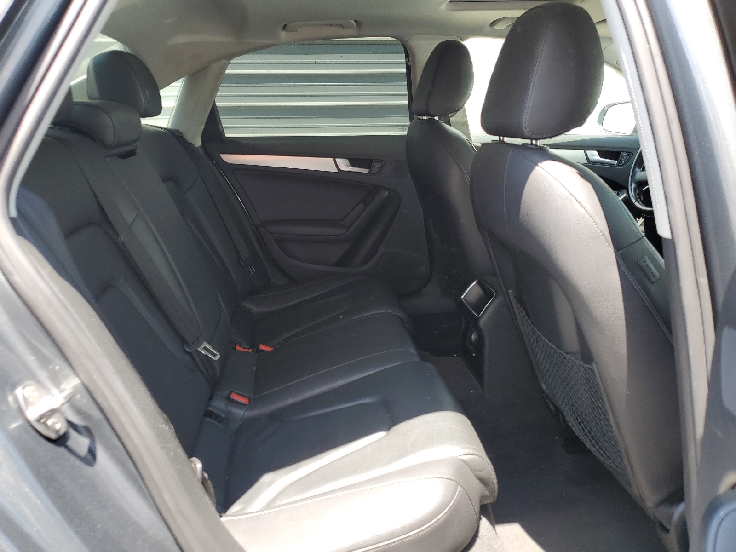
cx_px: 368
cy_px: 276
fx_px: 553
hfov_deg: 67.3
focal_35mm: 26
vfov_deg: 53.1
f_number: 1.5
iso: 50
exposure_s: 1/185
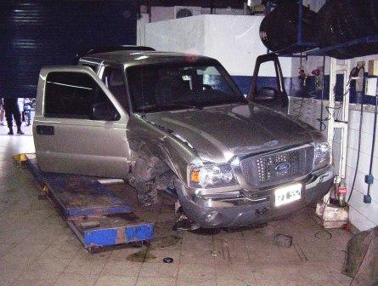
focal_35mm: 39
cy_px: 143
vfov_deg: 37.0
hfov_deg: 47.8
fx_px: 427
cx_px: 189
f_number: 3.84
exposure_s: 1/60
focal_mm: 5.26
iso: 140
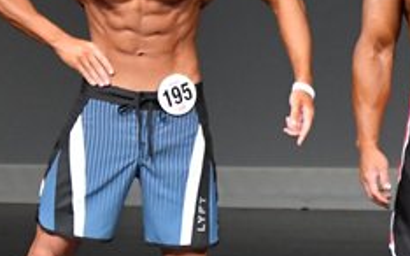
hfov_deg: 2.1
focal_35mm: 1014
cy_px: 172
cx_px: -209
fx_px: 11325
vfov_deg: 1.3
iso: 5000
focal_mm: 200
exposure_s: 1/400
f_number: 5.6
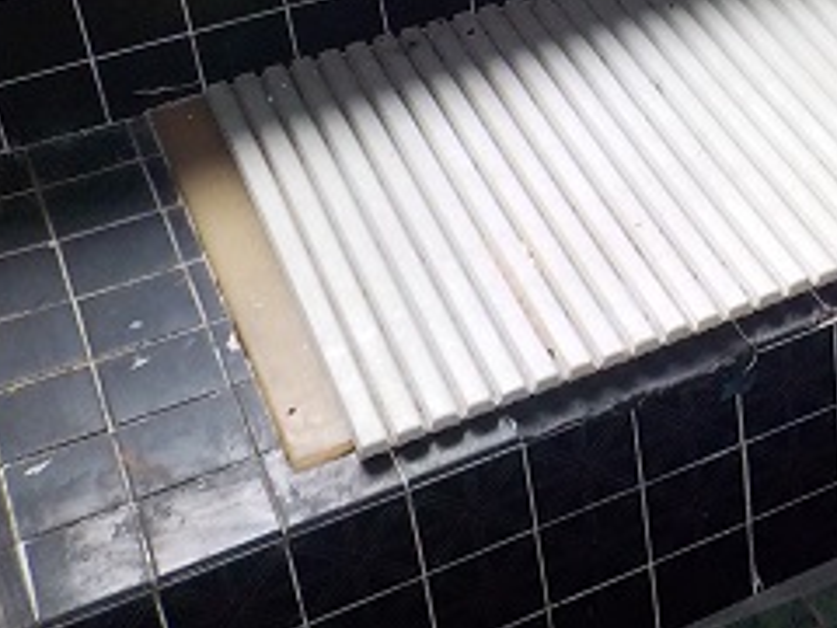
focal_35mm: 75
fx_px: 1813
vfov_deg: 18.8
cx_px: 956
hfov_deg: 24.0
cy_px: -66
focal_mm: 4.1
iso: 250
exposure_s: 1/30
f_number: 3.3
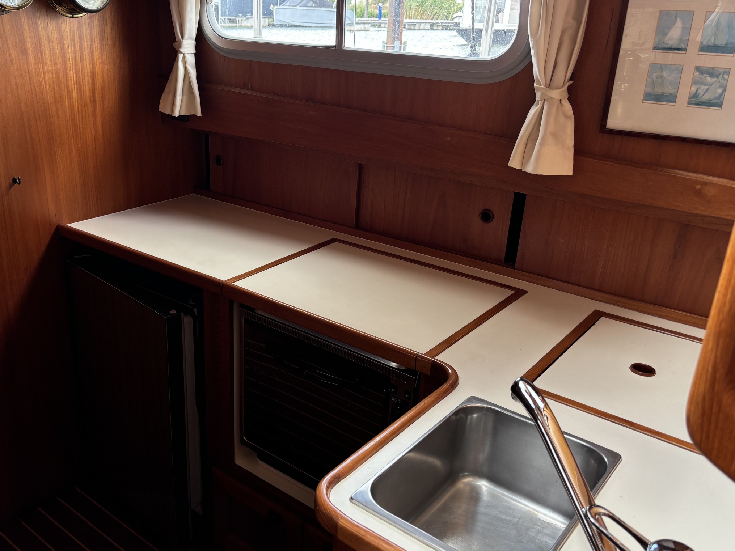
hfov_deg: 56.4
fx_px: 679
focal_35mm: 32
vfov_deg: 44.2
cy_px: 278
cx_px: 292
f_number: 1.6
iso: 64
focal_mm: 5.96
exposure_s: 1/121
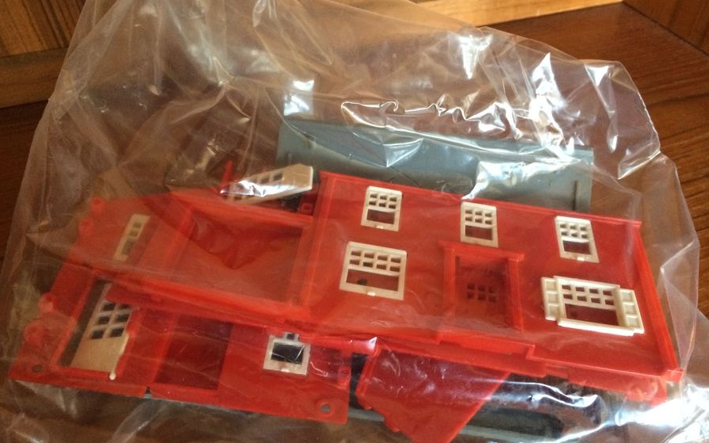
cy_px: 256
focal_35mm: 32
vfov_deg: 39.3
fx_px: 618
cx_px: 356
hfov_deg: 59.6
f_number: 2.2
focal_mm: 4.12
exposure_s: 1/30
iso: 320
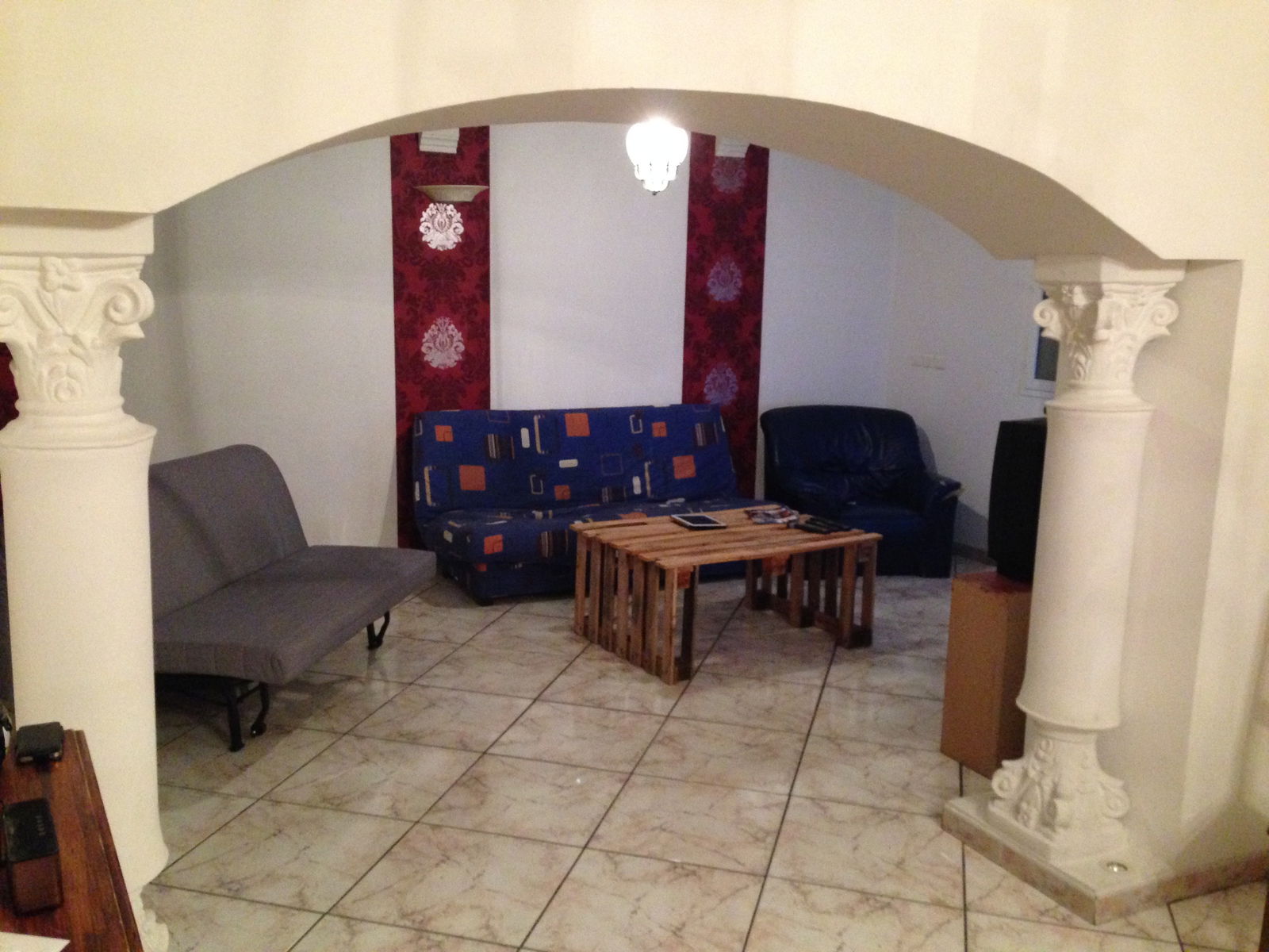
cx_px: 634
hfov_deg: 55.4
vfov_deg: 42.9
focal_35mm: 33
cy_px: 476
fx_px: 1210
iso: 500
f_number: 2.4
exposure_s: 1/17
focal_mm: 4.12
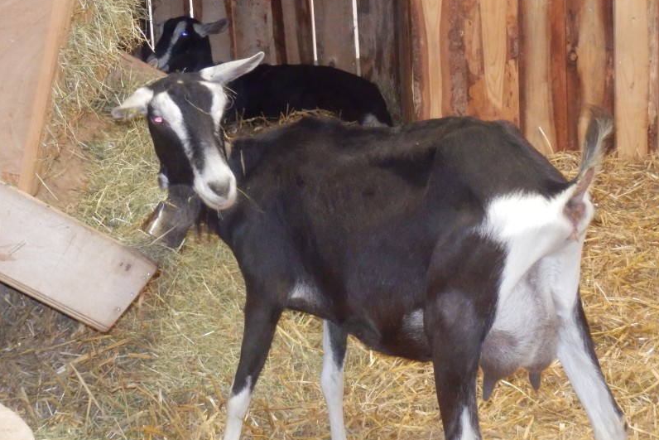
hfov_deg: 17.6
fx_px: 2124
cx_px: 330
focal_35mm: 116
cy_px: 196
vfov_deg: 11.8
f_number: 5.5
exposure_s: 1/50
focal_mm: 19.6
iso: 1250
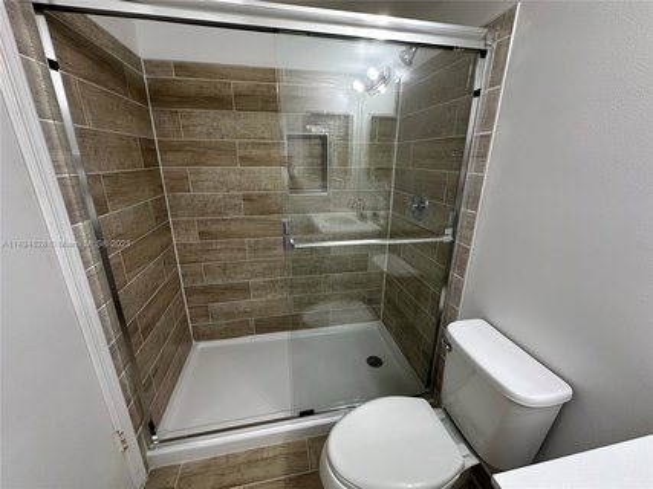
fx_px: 264
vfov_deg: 85.6
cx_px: 326
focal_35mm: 14
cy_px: 244
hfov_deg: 102.1
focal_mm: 2.22
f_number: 2.2
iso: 200
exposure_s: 1/60
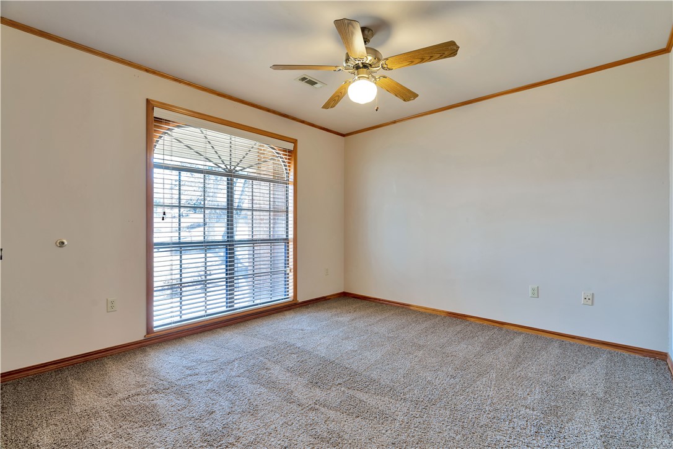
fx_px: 299
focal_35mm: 16
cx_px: 336
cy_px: 224
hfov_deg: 96.7
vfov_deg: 73.7
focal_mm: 16
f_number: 7.1
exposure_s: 1
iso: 100
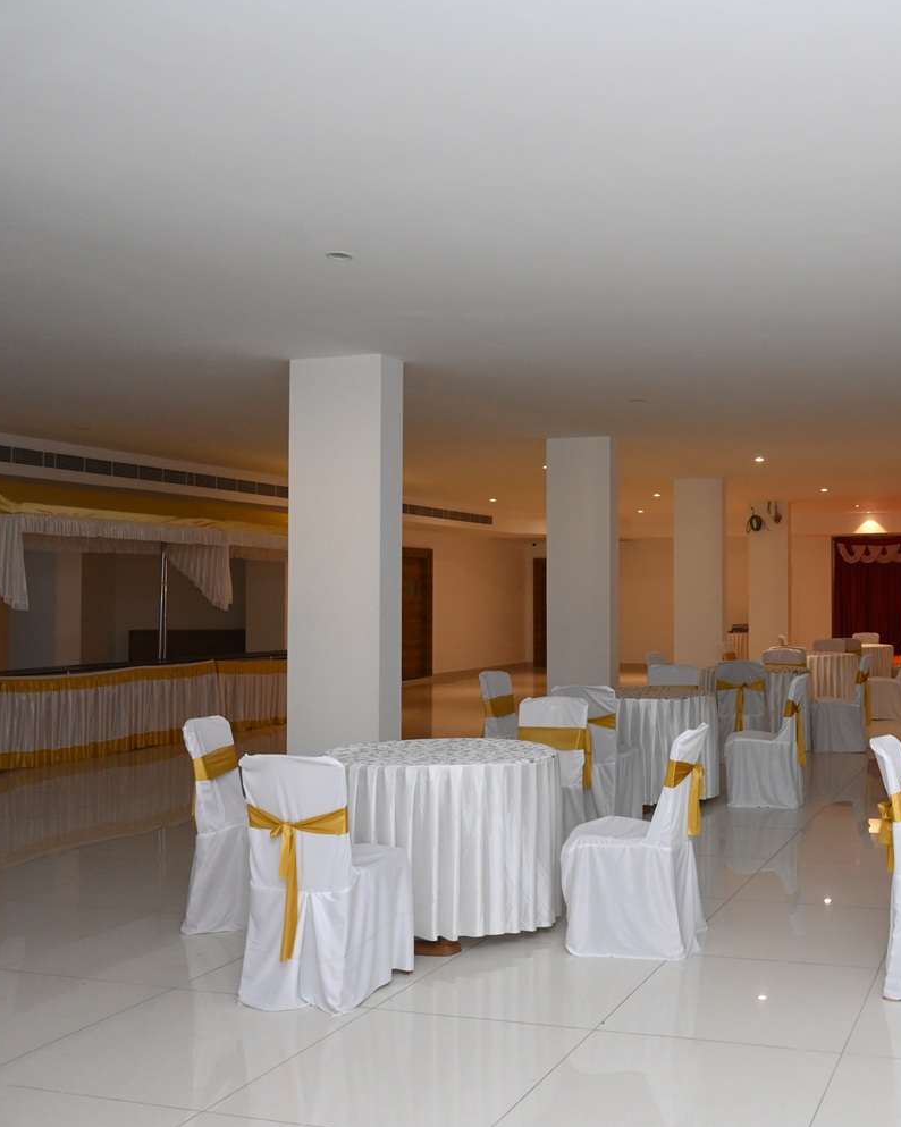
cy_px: 562
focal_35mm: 34
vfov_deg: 52.9
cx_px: 749
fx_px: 1134
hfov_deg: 41.1
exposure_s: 1/200
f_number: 5.6
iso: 2500
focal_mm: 24
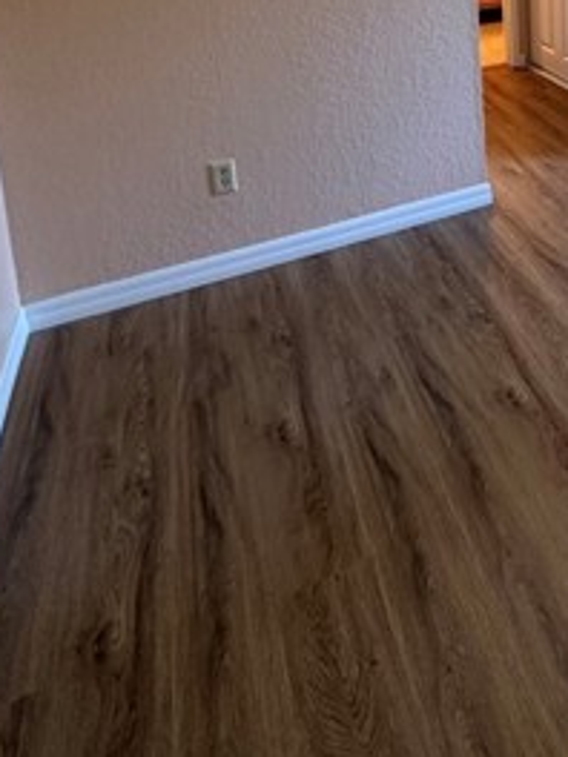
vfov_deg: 43.2
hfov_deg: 37.7
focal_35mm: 34
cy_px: -57
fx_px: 744
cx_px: 557
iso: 250
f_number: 2.2
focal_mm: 2.22
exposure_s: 1/60
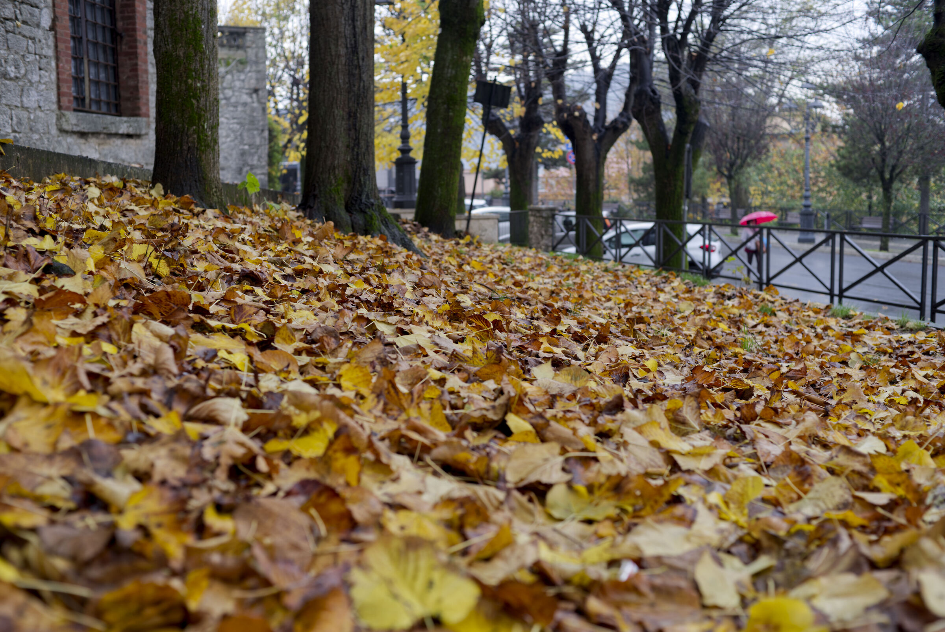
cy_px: 316
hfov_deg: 45.4
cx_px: 472
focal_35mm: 43
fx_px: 1130
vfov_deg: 31.3
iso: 100
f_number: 4
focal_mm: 43
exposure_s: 1/90
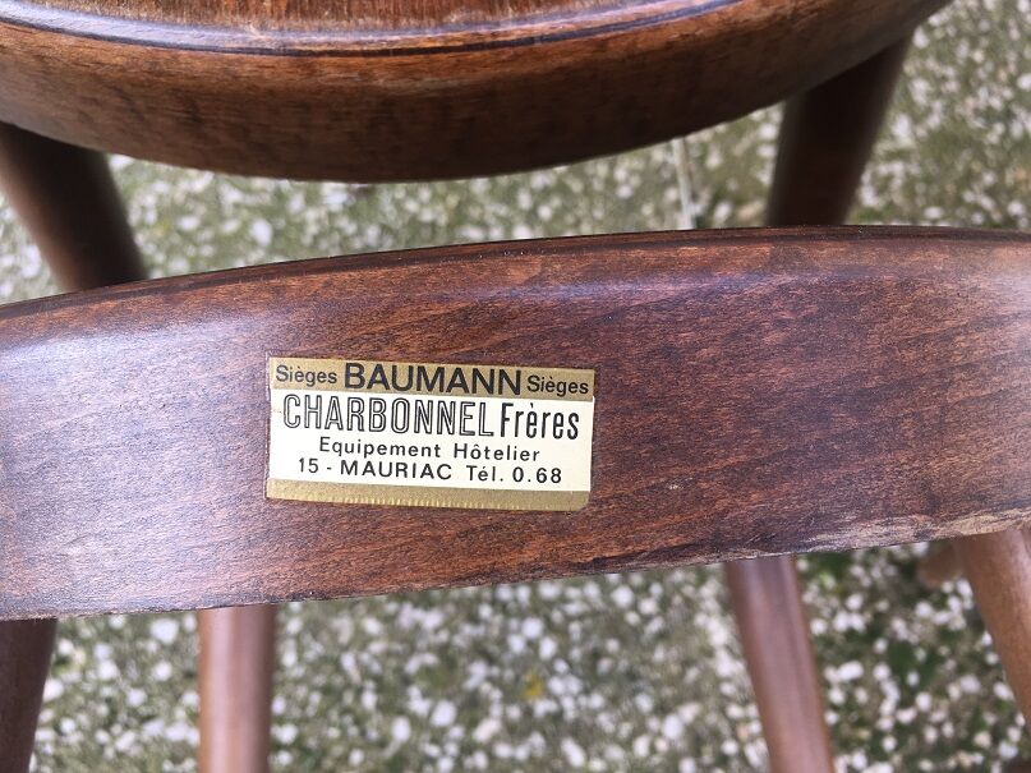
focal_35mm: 29
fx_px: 864
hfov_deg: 61.7
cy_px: 386
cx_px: 516
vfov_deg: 48.2
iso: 25
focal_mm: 4.15
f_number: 2.2
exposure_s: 1/119
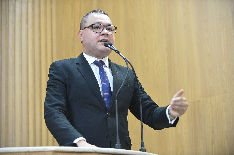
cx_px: 117
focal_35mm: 102
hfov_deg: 20.0
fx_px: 662
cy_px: 78
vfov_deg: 13.4
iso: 3200
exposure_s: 1/160
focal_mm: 102
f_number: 2.8
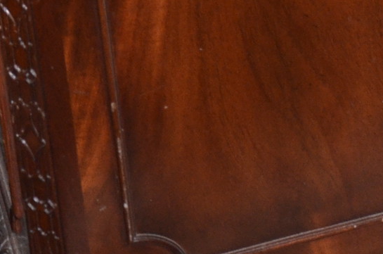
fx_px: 2304
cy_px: -174
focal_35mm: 217
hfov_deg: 9.0
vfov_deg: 6.2
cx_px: 753
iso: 800
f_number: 4.2
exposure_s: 1/60
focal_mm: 32
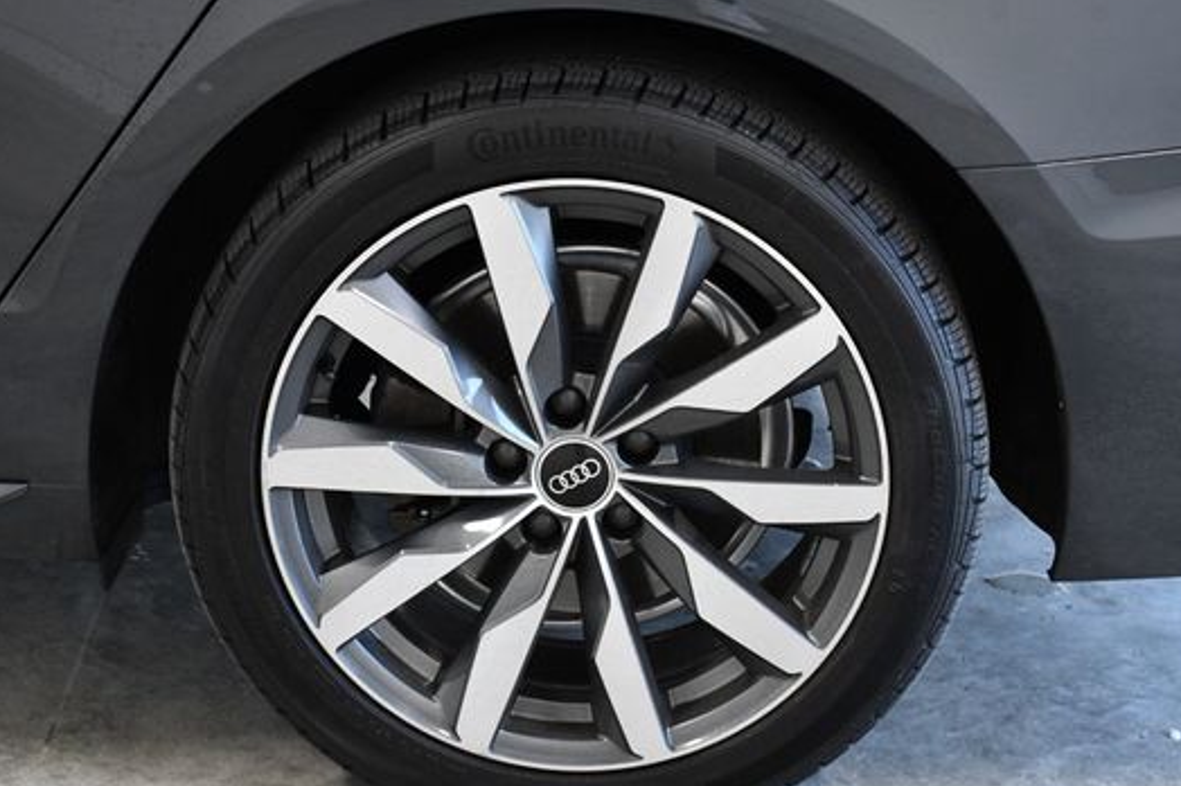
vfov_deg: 15.5
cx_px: 568
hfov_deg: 23.1
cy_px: 408
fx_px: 2886
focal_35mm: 88
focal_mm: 48
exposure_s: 1/250
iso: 2500
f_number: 8
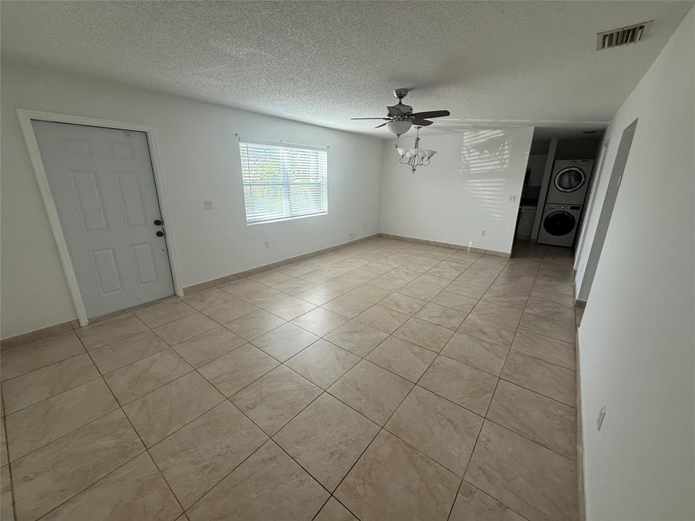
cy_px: 260
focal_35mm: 14
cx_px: 348
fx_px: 281
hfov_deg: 102.1
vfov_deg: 85.7
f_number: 2.2
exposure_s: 1/99
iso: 80
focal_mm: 2.22
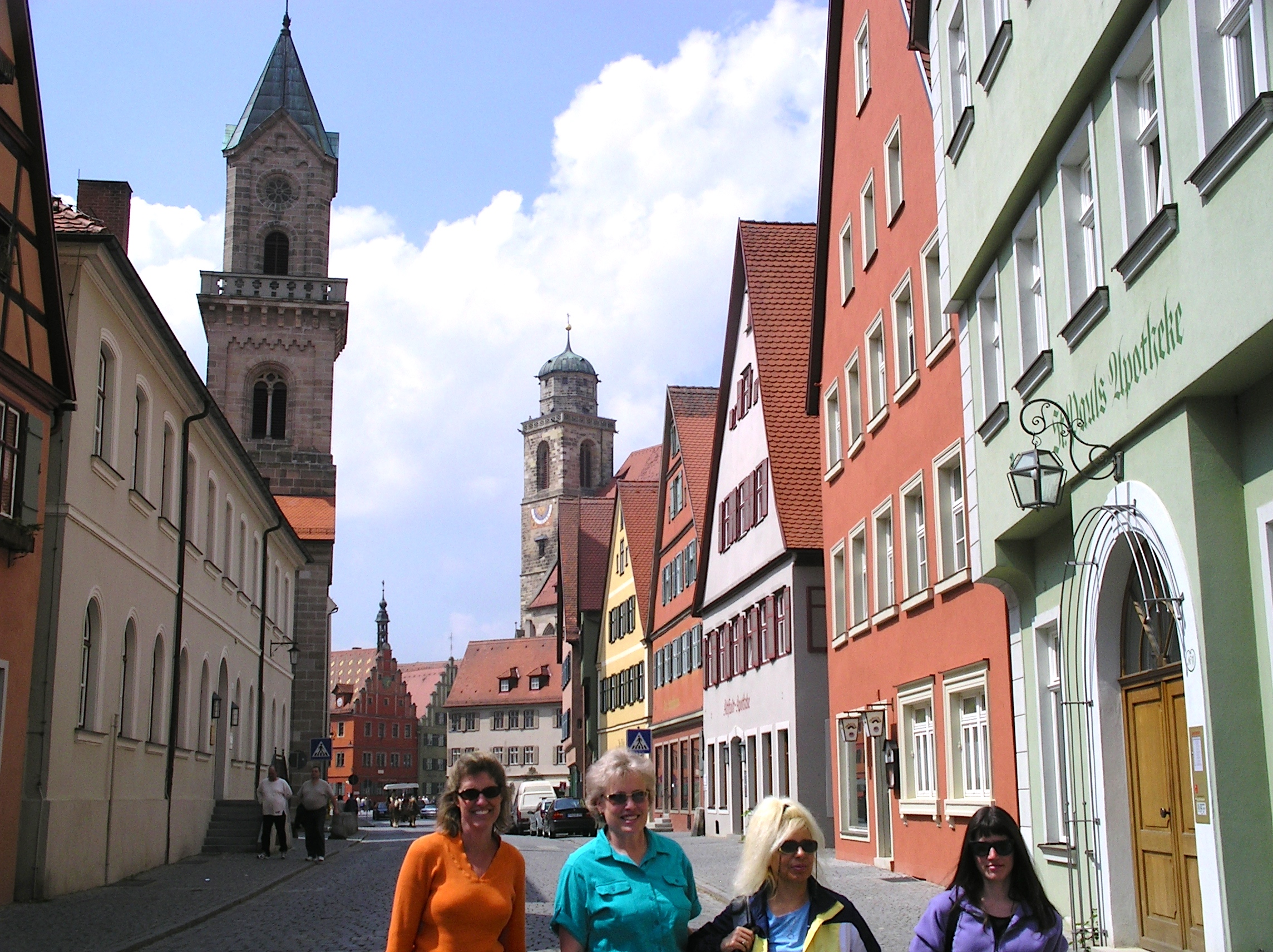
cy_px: 476
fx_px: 1653
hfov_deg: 42.1
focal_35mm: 45
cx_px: 636
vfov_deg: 32.1
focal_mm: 9.3
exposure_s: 1/694
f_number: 7
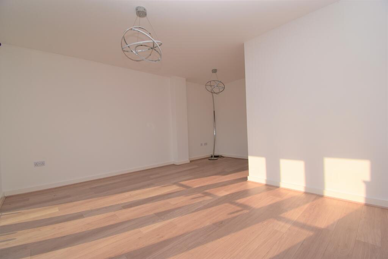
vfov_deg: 77.3
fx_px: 162
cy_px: 130
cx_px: 194
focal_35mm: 15
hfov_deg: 100.4
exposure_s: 1/200
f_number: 10
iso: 100
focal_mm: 10
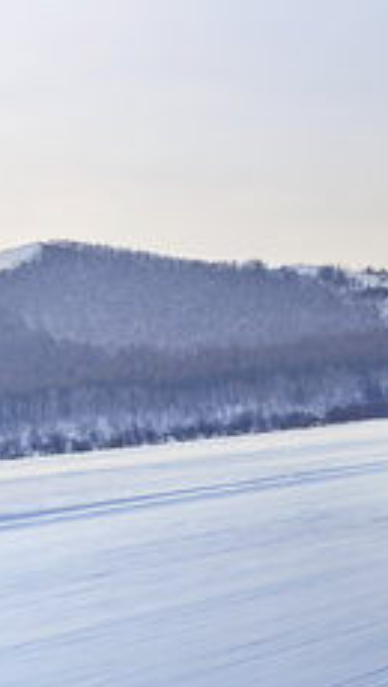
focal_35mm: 70
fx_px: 1276
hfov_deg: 16.4
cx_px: 492
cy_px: 254
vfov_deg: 30.0
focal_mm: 46.5
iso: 100
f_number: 11
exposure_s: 1/125
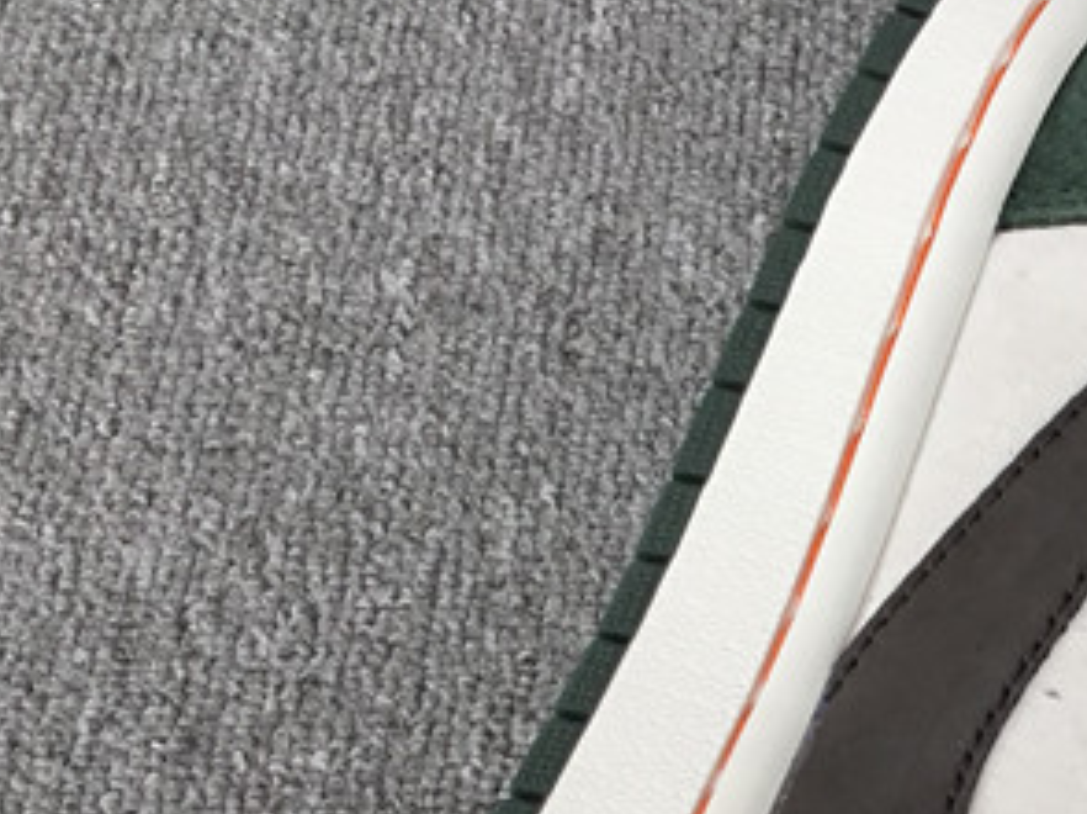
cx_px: 1516
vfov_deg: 15.4
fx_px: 2981
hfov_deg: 18.8
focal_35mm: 95
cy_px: 716
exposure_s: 1/100
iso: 25
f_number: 2.4
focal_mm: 3.3
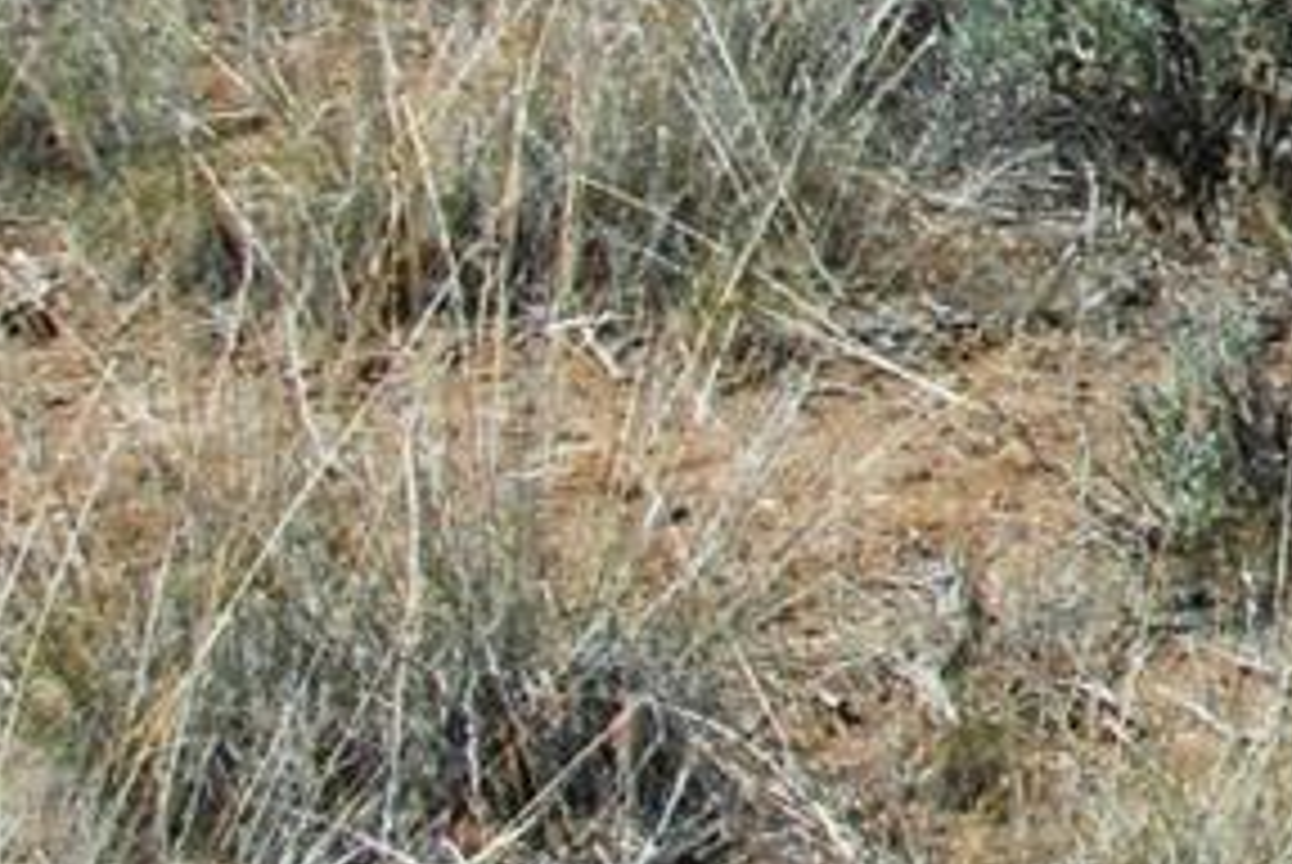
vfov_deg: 6.6
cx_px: 3012
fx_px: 7329
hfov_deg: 9.1
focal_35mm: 204
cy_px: -745
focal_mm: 26
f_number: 13
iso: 400
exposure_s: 1/640
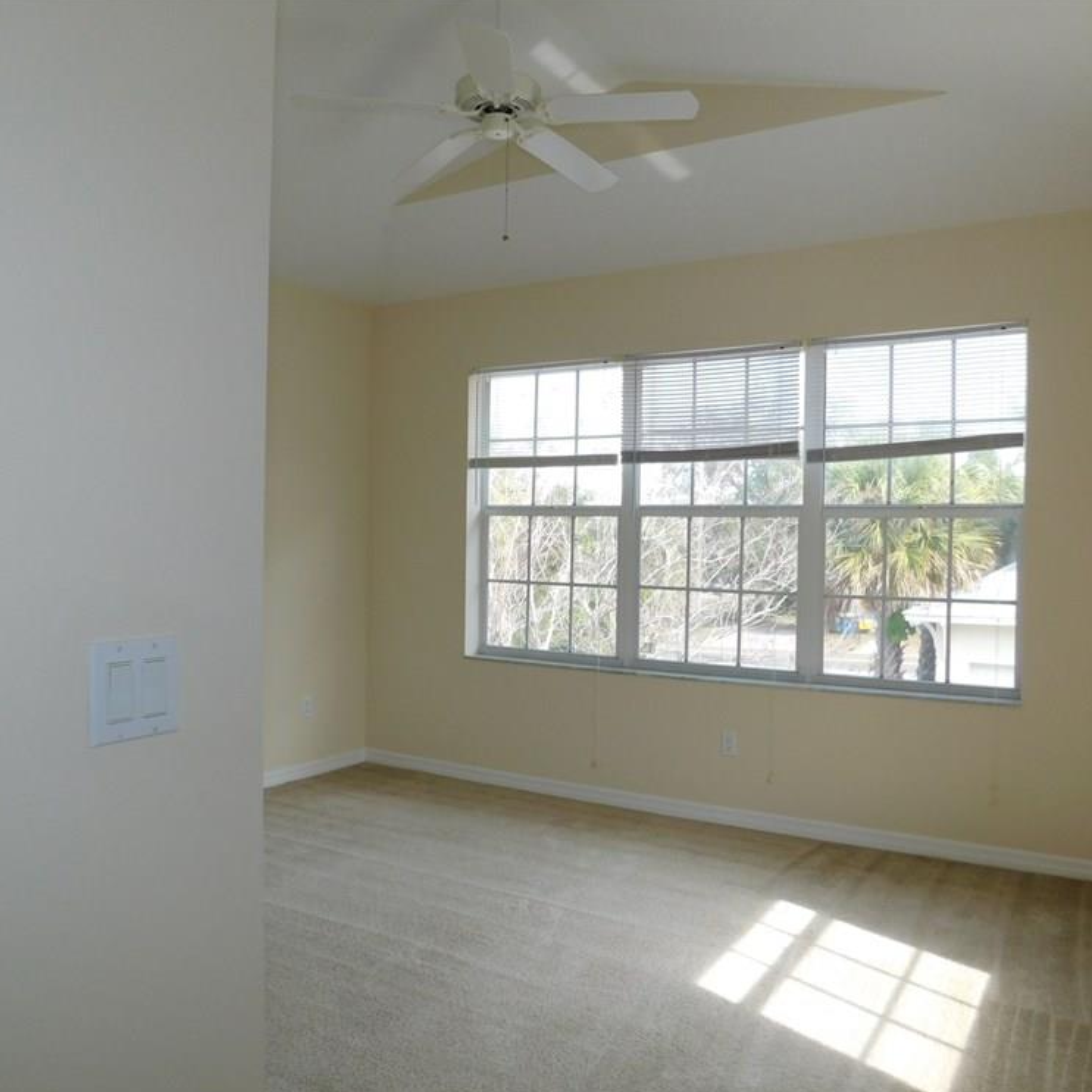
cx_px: 553
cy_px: 558
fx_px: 999
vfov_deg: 57.3
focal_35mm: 28
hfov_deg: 57.3
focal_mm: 4
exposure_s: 1/250
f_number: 3
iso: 125
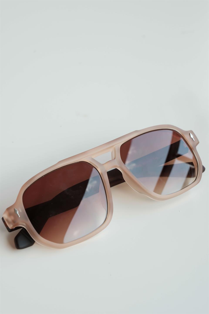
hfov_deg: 18.7
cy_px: 157
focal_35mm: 73
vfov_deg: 27.7
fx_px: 636
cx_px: 104
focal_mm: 48.5
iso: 250
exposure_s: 1/40
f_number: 8
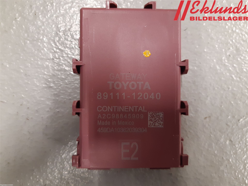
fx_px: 186
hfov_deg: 67.3
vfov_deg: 53.1
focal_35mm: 26
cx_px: 124
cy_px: 93
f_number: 1.7
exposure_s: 1/33
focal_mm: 3.93
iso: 250
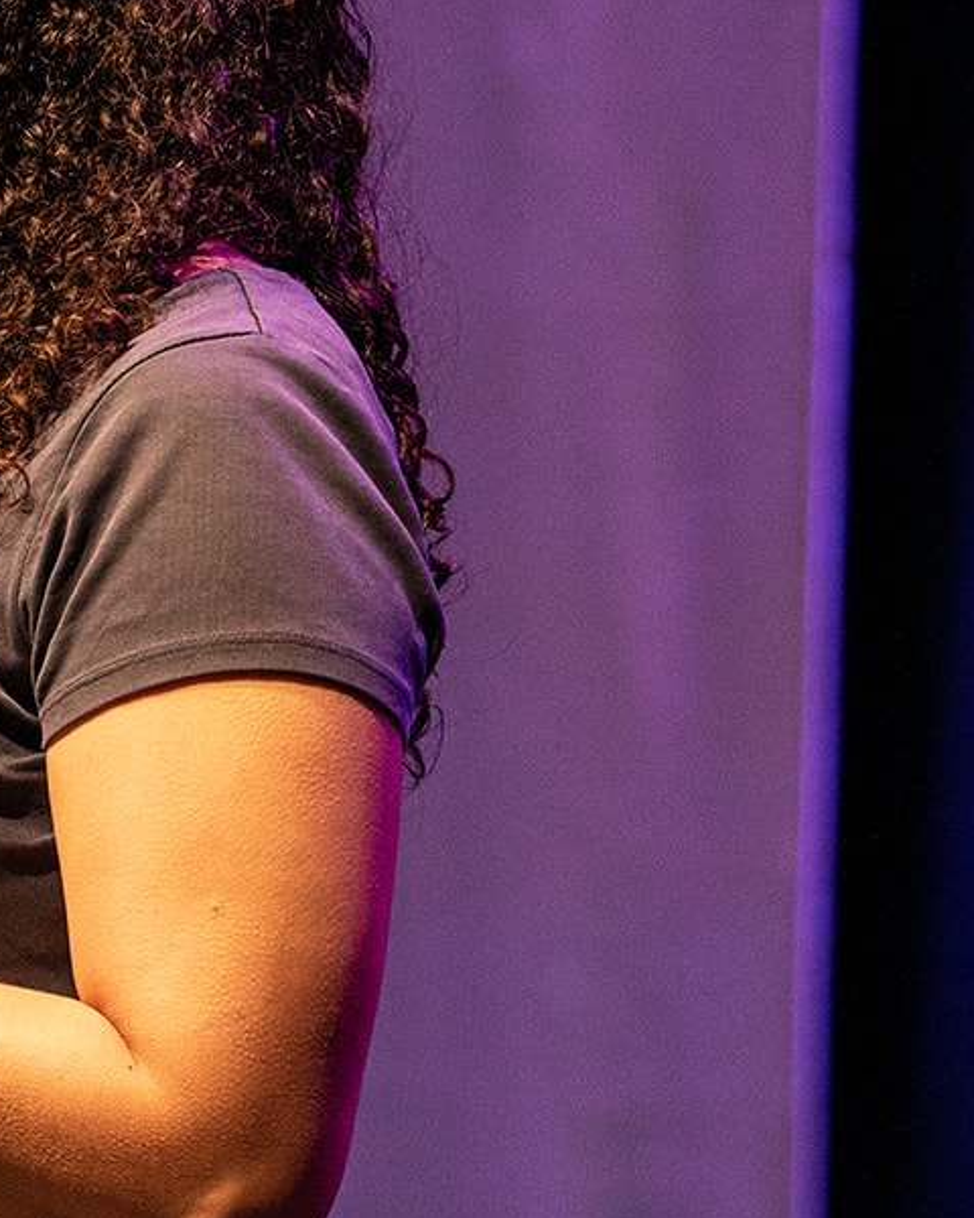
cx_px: -128
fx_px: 27061
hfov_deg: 2.1
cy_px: 429
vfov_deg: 2.6
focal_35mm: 751
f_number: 5.6
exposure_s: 1/125
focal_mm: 300
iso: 3200
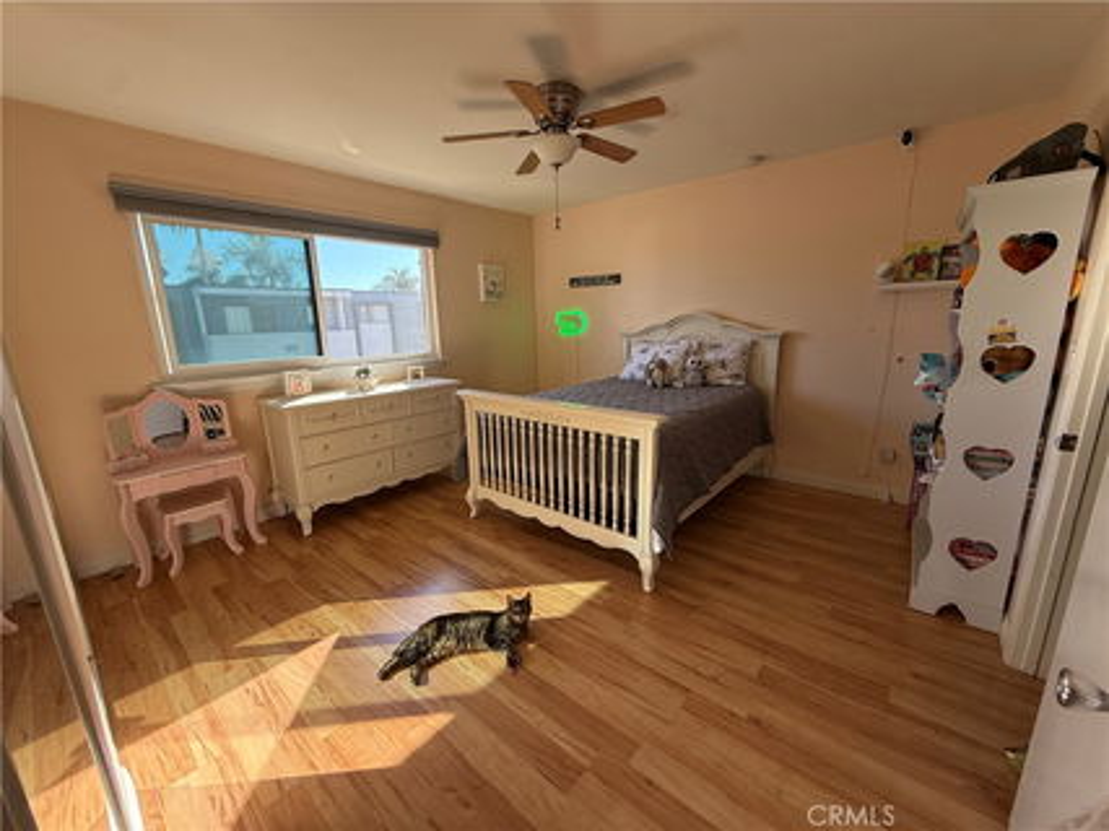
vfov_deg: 85.6
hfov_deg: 102.1
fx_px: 448
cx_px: 554
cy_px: 416
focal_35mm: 14
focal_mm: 2.22
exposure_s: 1/99
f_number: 2.2
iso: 100
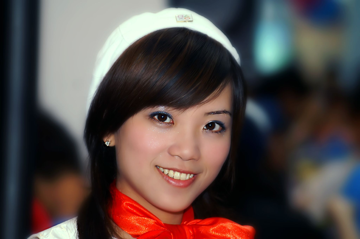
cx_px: 180
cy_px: 120
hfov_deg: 9.2
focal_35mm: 225
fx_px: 2248
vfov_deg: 6.1
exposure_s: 1/125
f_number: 4.5
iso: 400
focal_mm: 150
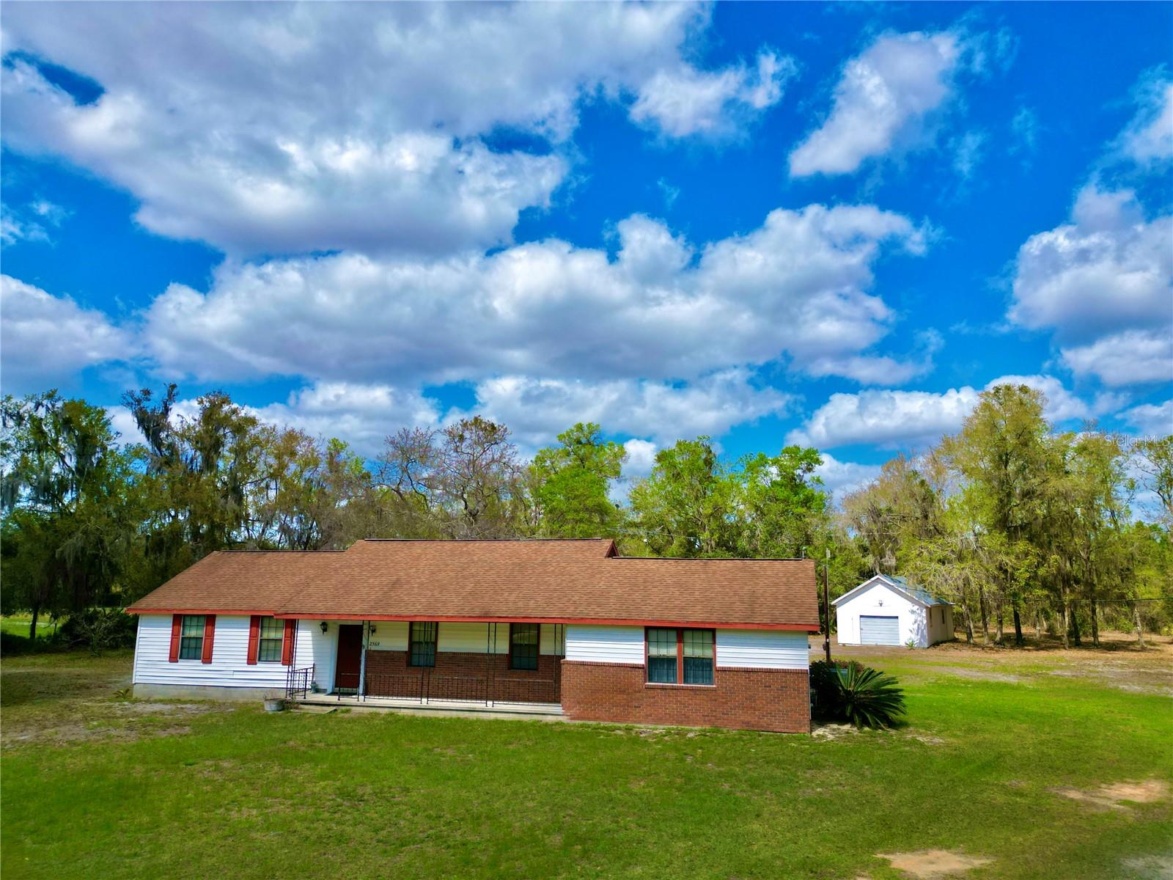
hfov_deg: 71.6
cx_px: 586
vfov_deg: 56.8
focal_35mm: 24
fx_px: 813
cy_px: 440
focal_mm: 6.72
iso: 130
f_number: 1.7
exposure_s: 1/5000
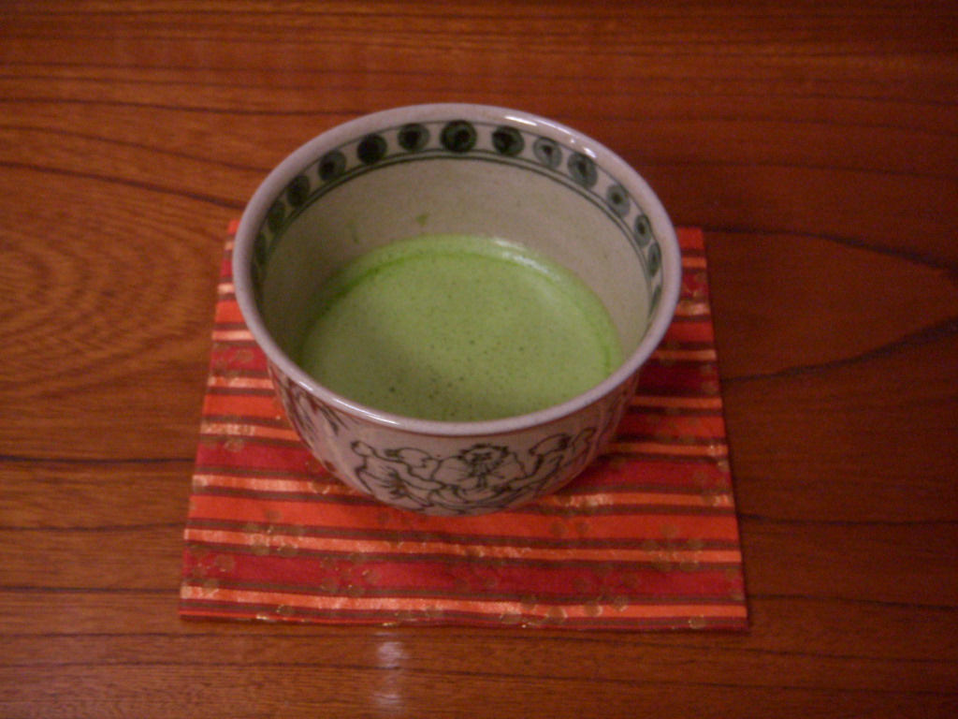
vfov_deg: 22.3
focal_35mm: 66
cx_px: 479
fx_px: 1827
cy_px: 360
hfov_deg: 29.4
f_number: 3.7
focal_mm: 11
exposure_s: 1/10
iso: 400
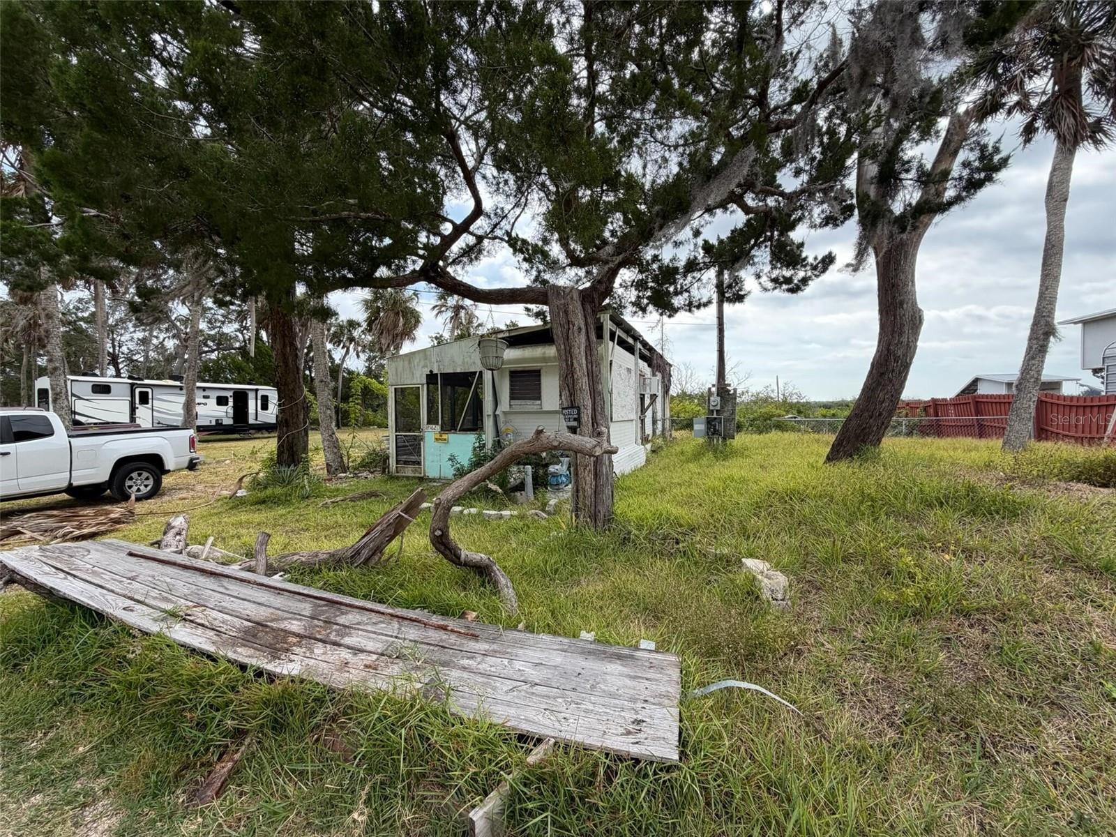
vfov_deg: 85.7
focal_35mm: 14
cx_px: 558
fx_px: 451
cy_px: 418
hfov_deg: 102.1
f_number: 2.2
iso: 40
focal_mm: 2.22
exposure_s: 1/726
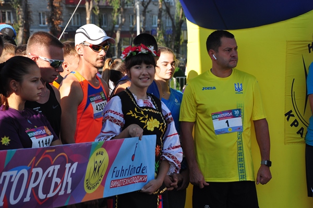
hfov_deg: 18.2
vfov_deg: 12.2
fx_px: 977
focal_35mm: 112
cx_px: 156
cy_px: 104
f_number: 8
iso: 400
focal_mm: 75
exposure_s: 1/640
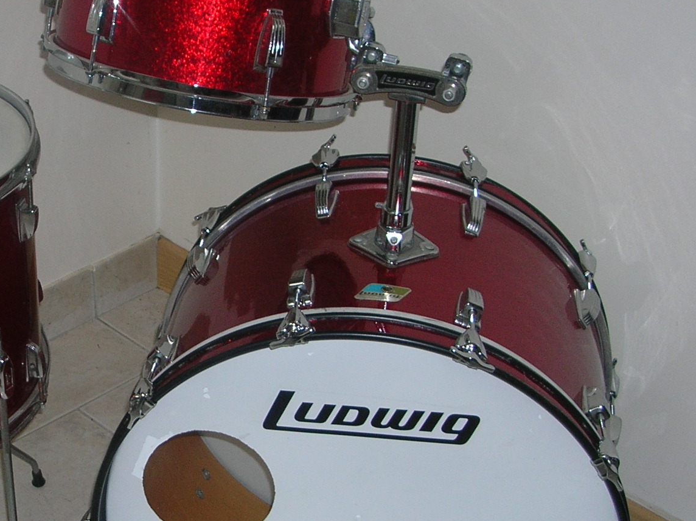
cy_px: 309
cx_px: 137
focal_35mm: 70
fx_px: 1406
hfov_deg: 27.2
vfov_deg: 21.0
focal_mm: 5.8
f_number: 2.8
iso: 50
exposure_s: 1/60.1
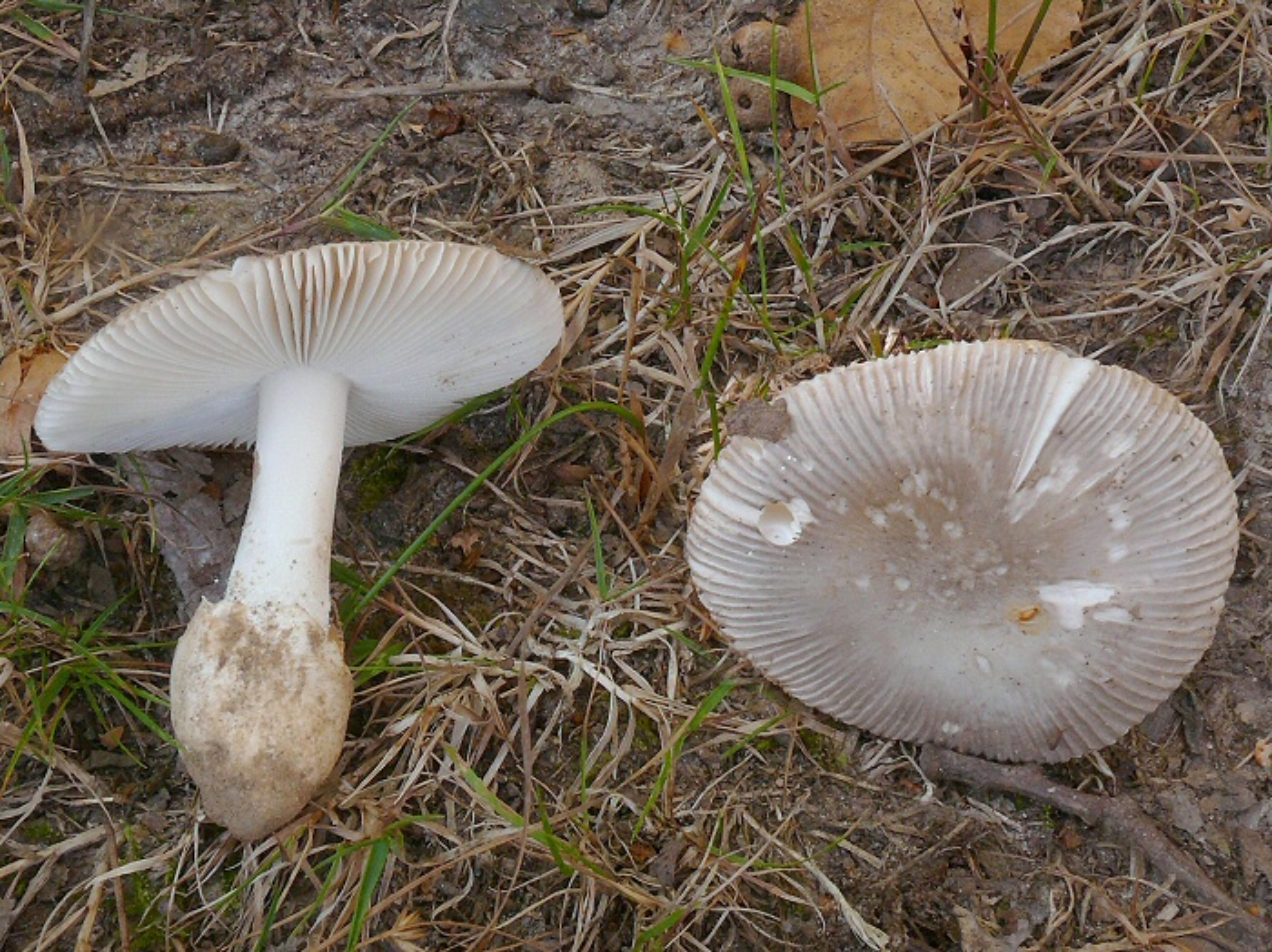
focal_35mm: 35
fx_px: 1285
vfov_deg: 40.7
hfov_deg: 52.7
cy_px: 476
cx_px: 636
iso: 100
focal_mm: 7.4
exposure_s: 1/10
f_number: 11
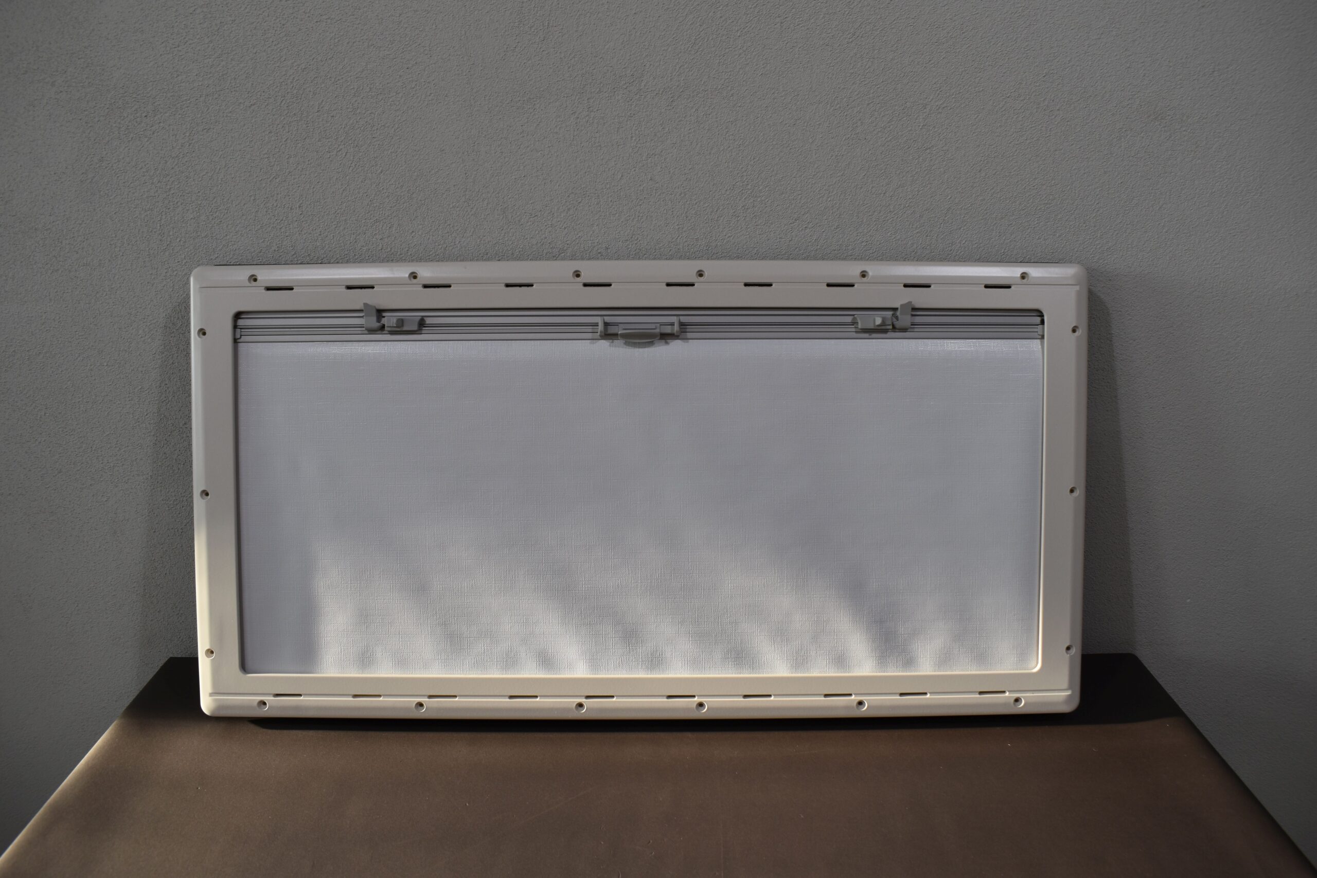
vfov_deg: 47.9
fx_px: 988
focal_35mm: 27
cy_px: 439
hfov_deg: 67.4
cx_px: 658
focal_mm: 18
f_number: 6.3
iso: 200
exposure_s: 1/200
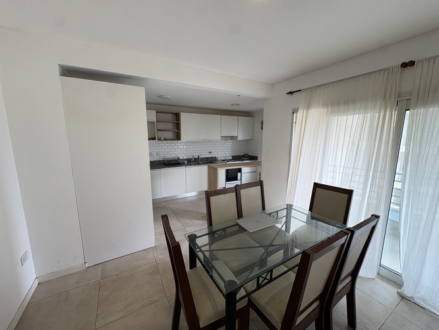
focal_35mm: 14
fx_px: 178
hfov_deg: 102.0
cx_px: 220
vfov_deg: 85.7
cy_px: 165
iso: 125
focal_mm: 2.22
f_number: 2.2
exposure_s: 1/99
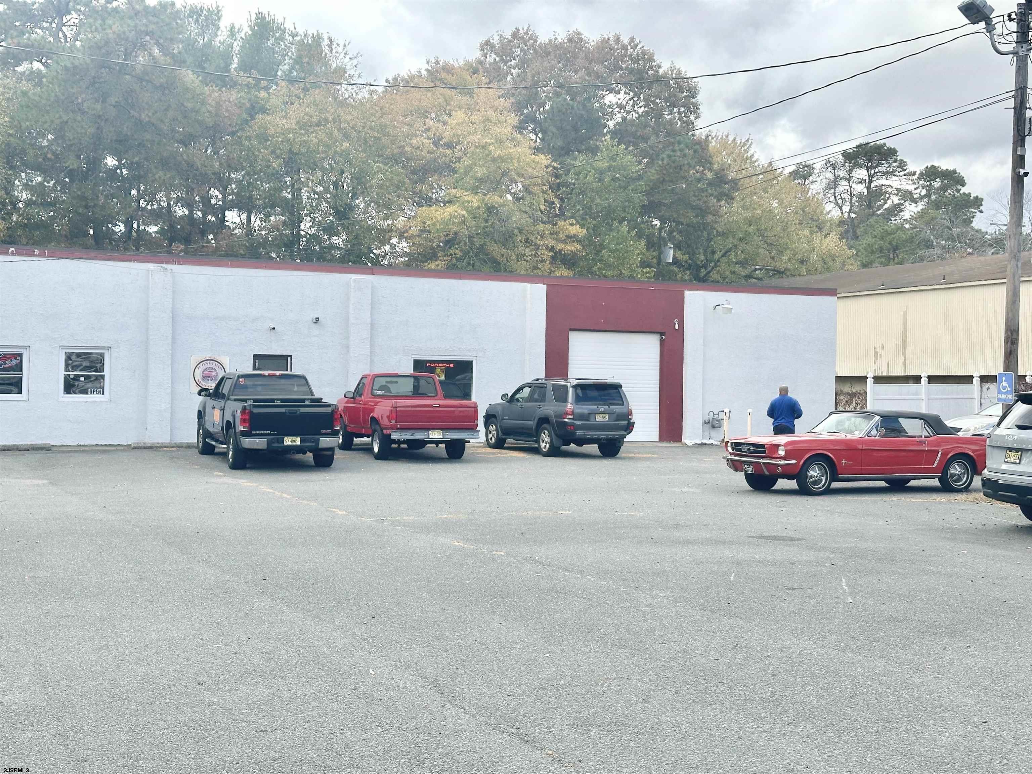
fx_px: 1431
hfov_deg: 39.7
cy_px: 387
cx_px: 516
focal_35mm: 48
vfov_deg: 30.3
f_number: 1.78
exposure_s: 1/1721
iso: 64
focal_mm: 6.86
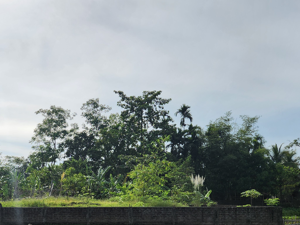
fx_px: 390
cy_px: 204
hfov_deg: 40.5
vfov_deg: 30.7
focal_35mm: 45
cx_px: 63
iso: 20
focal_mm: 5.4
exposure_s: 1/3354
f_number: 1.8
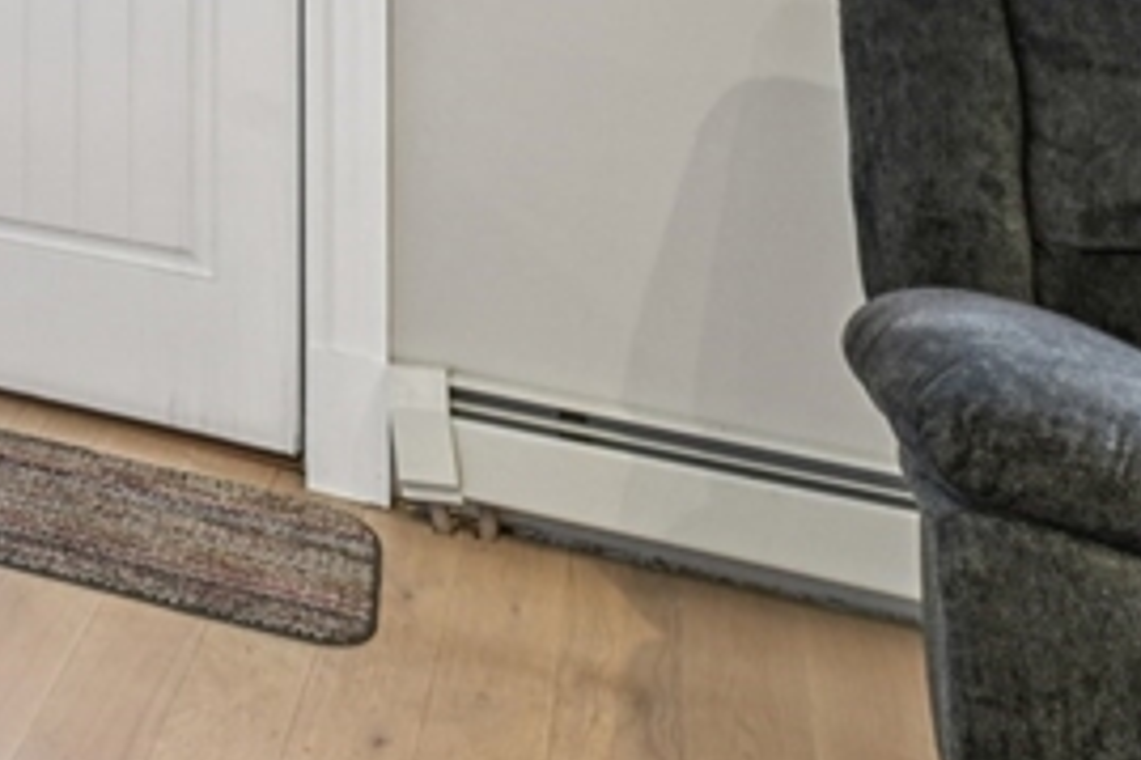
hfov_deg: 23.1
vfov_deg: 19.3
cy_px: -388
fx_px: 1932
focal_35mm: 61
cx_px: -755
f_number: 8
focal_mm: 16
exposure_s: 1/25
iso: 400
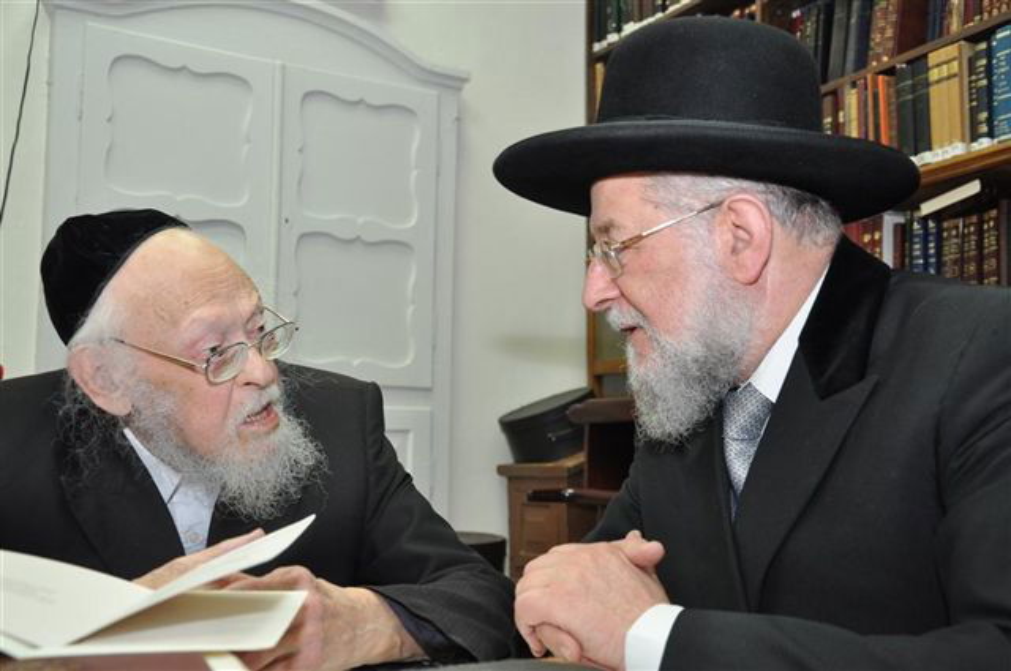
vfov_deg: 31.8
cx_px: 506
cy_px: 336
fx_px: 1178
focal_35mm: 42
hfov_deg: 46.5
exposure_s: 1/60
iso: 640
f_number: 5
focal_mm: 28
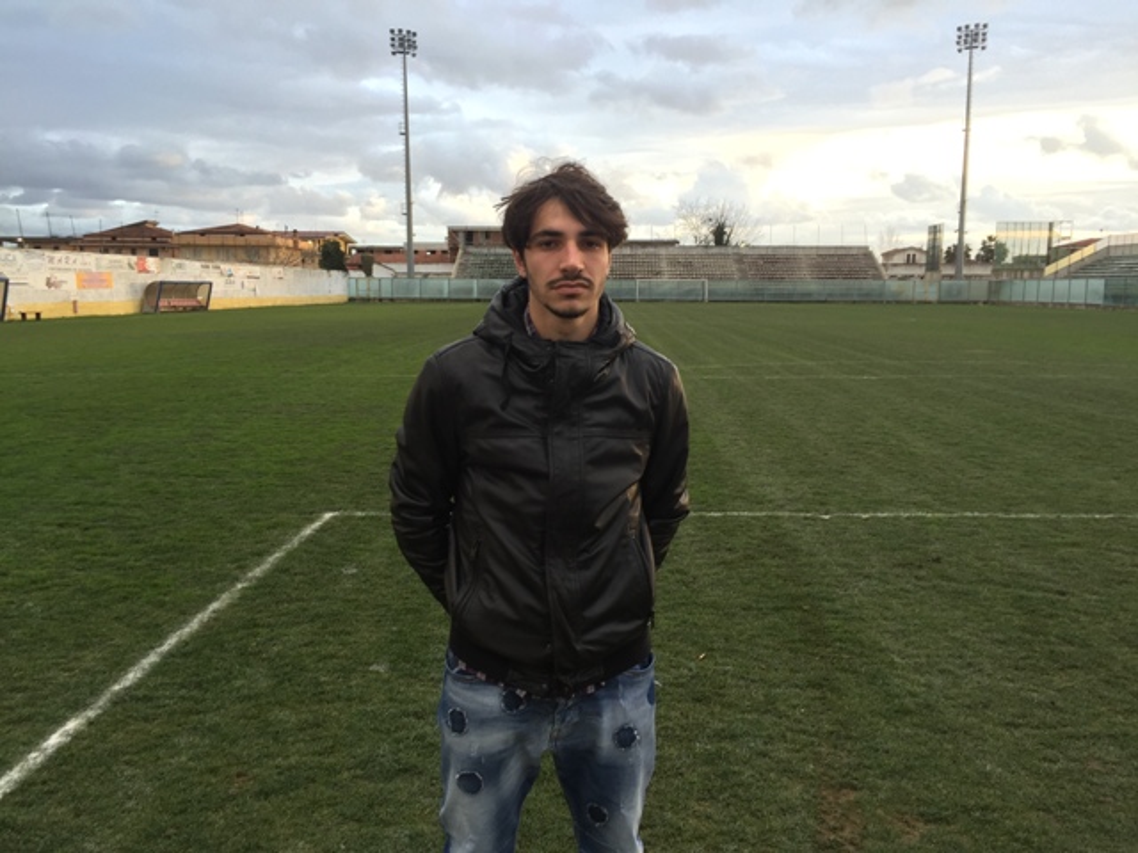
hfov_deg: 61.7
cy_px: 426
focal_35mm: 29
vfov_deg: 48.2
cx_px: 569
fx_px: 953
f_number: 2.2
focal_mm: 4.15
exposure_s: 1/33
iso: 32
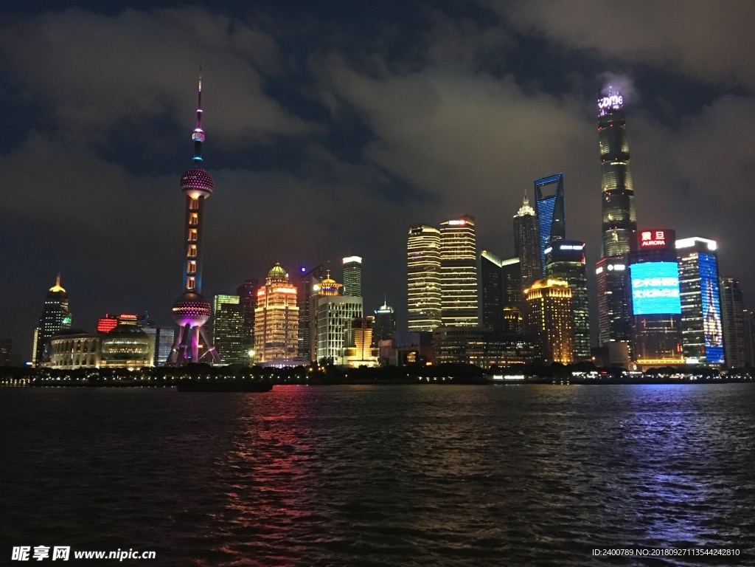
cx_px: 378
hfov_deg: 61.7
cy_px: 284
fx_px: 633
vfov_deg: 48.2
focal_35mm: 29
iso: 160
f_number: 2.2
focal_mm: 4.15
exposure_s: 1/8
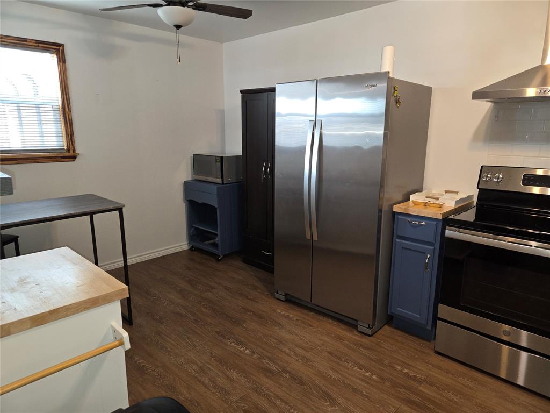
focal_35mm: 23
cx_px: 275
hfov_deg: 73.9
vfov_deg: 58.9
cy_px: 206
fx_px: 365
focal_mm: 5.4
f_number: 1.8
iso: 125
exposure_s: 1/40
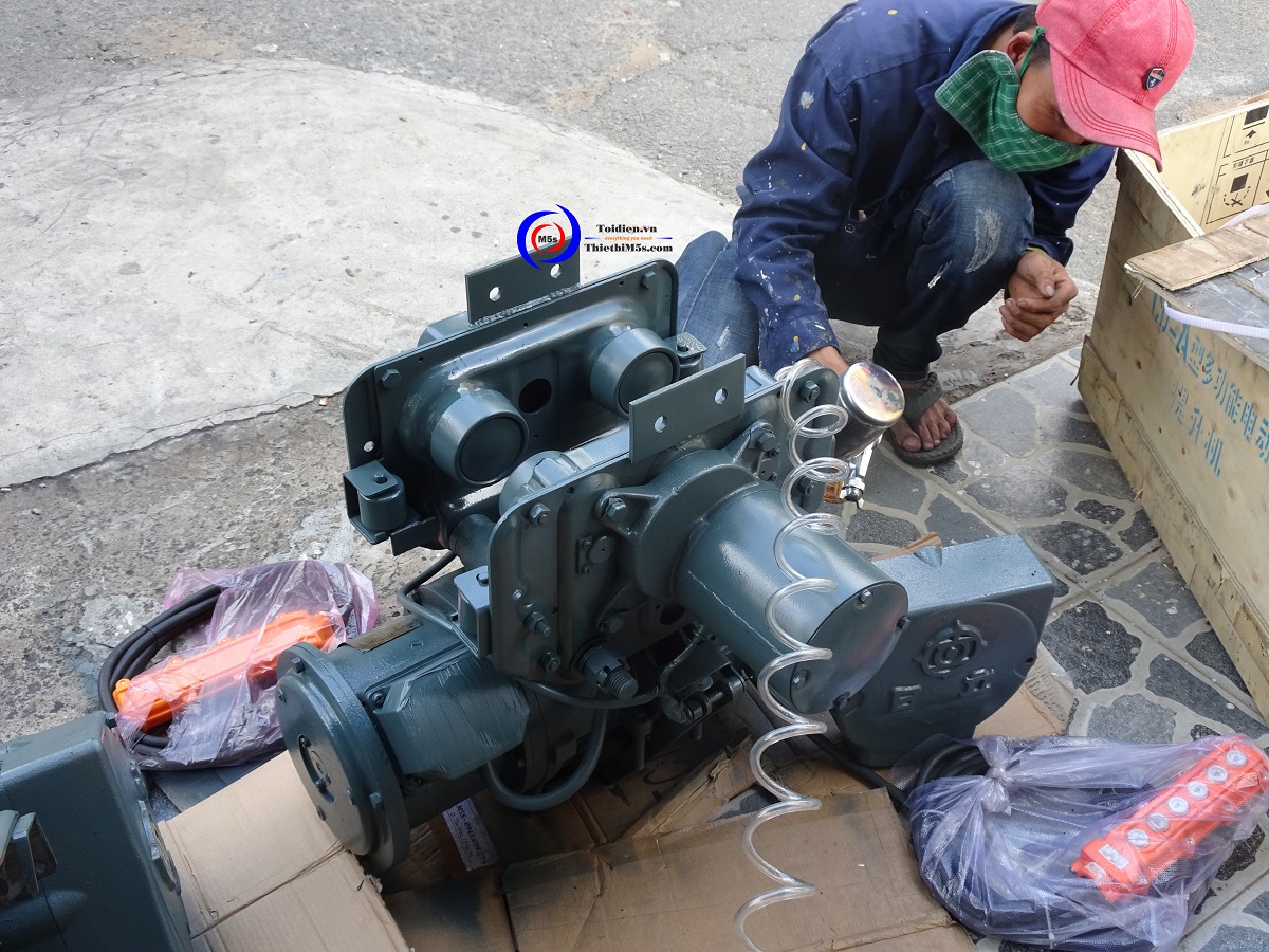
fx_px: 1320
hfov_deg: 51.4
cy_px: 476
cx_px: 634
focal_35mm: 36
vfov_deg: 39.7
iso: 100
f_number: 4
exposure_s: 1/60
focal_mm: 6.17
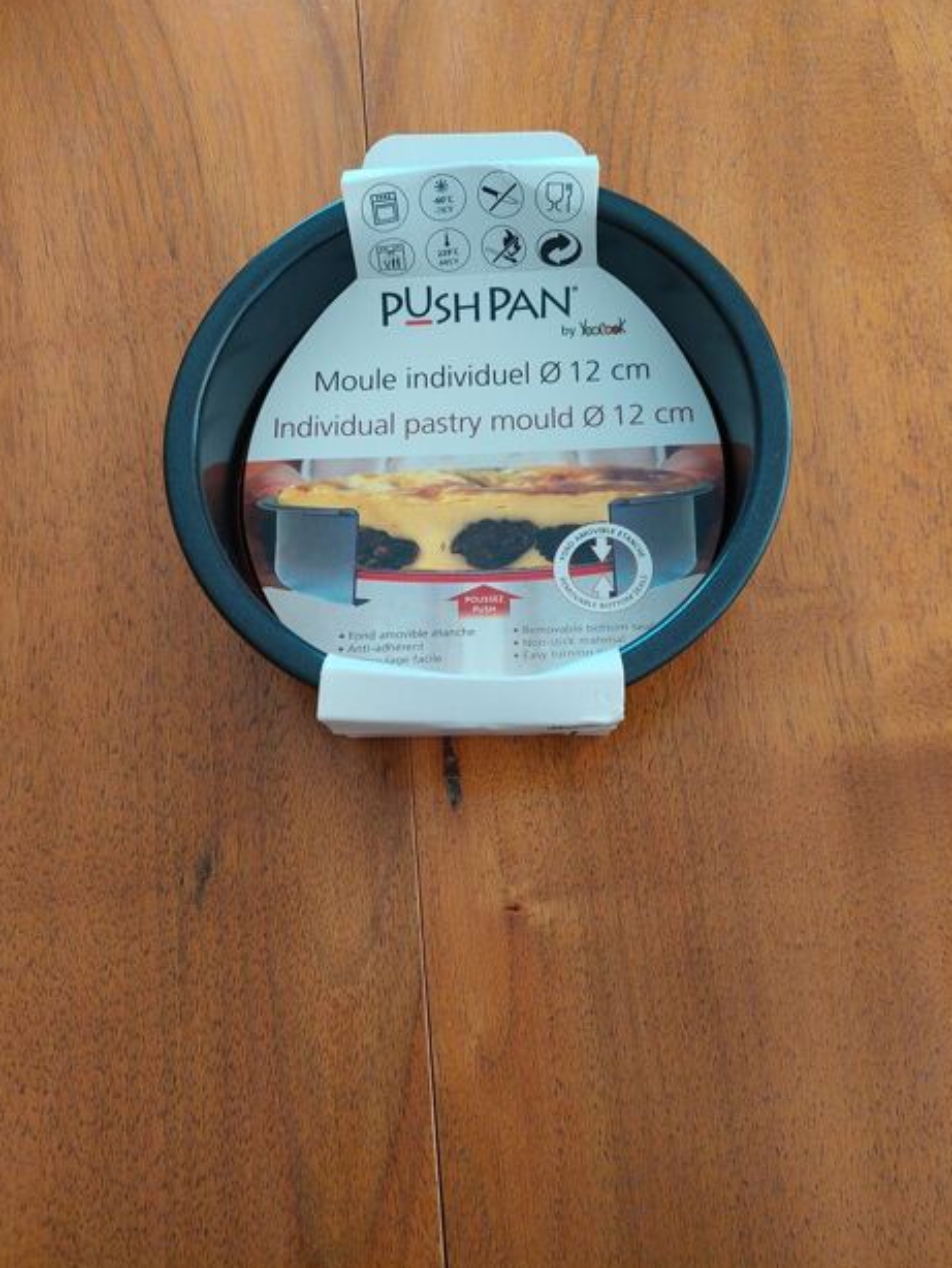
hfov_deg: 54.9
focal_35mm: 25
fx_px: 916
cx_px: 465
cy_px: 620
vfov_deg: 69.4
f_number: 1.8
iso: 50
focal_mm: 5.23
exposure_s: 1/50
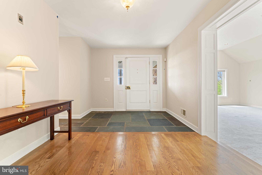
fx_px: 102
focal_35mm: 14
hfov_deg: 104.2
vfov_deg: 81.2
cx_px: 131
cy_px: 88
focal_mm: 14
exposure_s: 1/5
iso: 640
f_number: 8
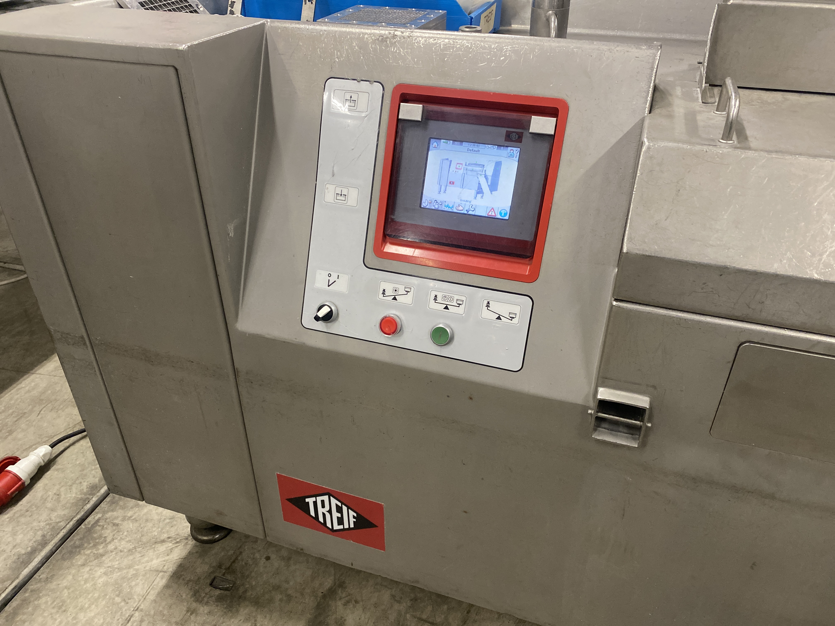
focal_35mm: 26
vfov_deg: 53.1
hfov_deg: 67.3
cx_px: 418
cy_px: 313
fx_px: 627
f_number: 1.8
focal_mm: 4.25
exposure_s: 1/50
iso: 320
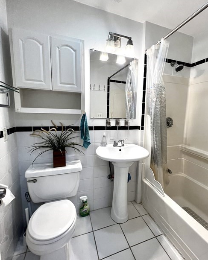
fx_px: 123
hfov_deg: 79.6
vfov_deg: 93.1
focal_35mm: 16
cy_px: 133
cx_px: 123
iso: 100
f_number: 1.8
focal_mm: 1.57
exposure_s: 1/120
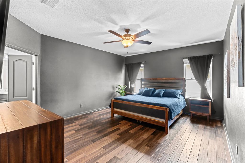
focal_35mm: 16
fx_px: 109
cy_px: 82
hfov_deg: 96.8
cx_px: 122
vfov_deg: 73.7
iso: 250
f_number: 8
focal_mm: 16
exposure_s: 4
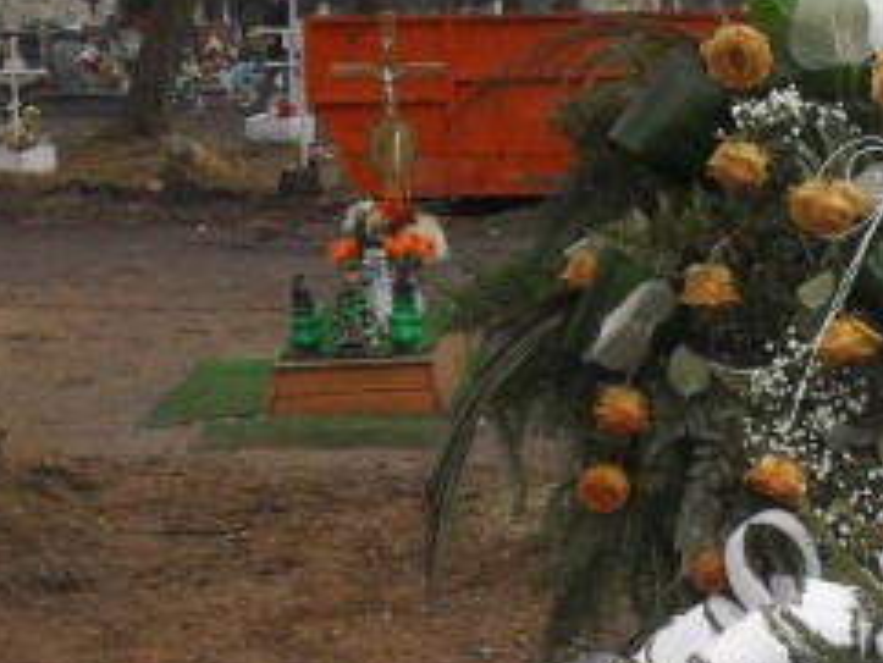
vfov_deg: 15.3
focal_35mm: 93
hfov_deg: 20.6
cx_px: 802
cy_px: 806
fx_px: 2373
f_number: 3.2
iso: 100
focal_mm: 6.3
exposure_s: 1/500
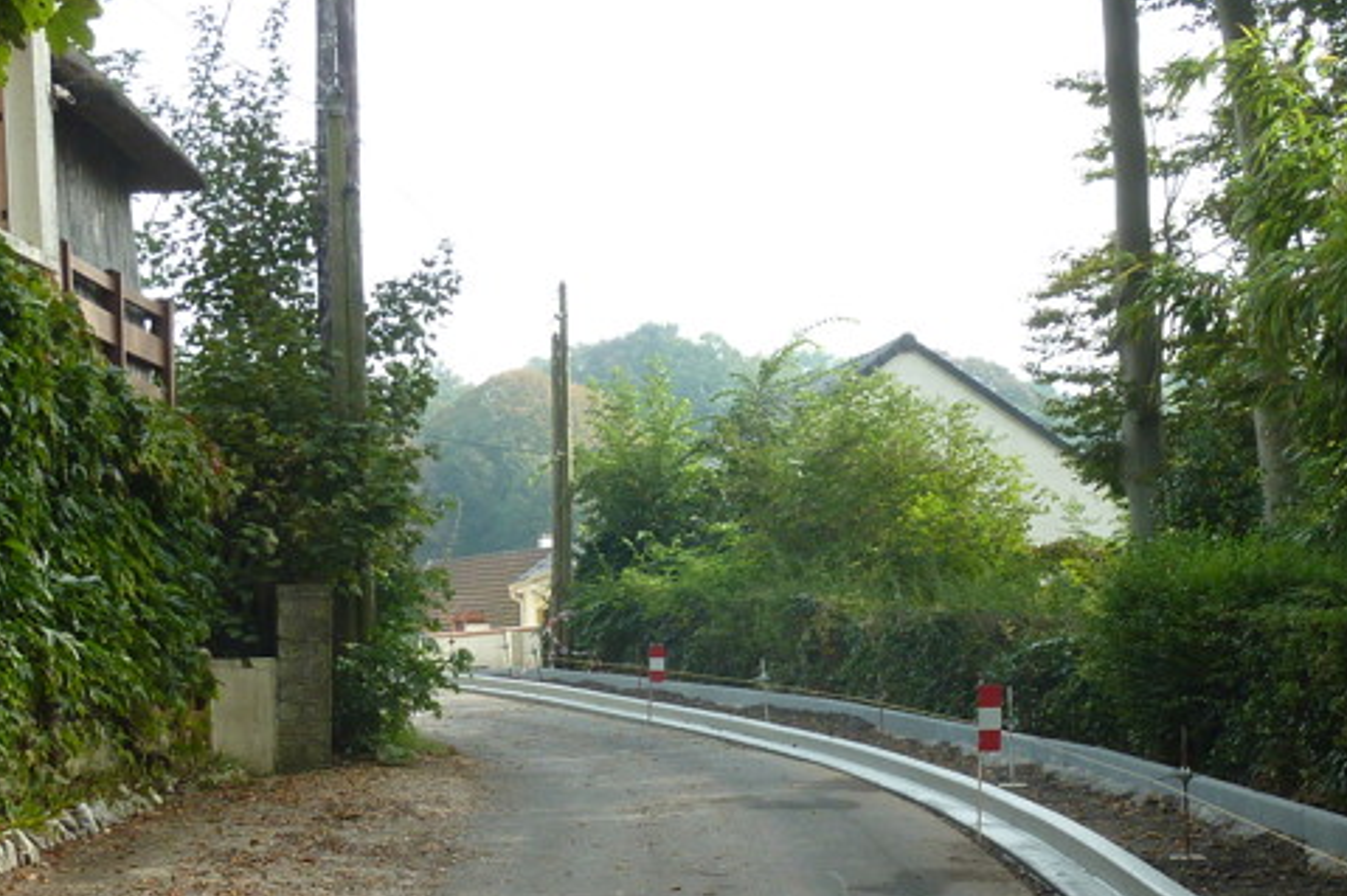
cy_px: 674
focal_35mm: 76
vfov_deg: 17.8
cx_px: 692
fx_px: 2843
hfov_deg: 26.7
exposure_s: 1/200
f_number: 4
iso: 80
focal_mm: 5.7
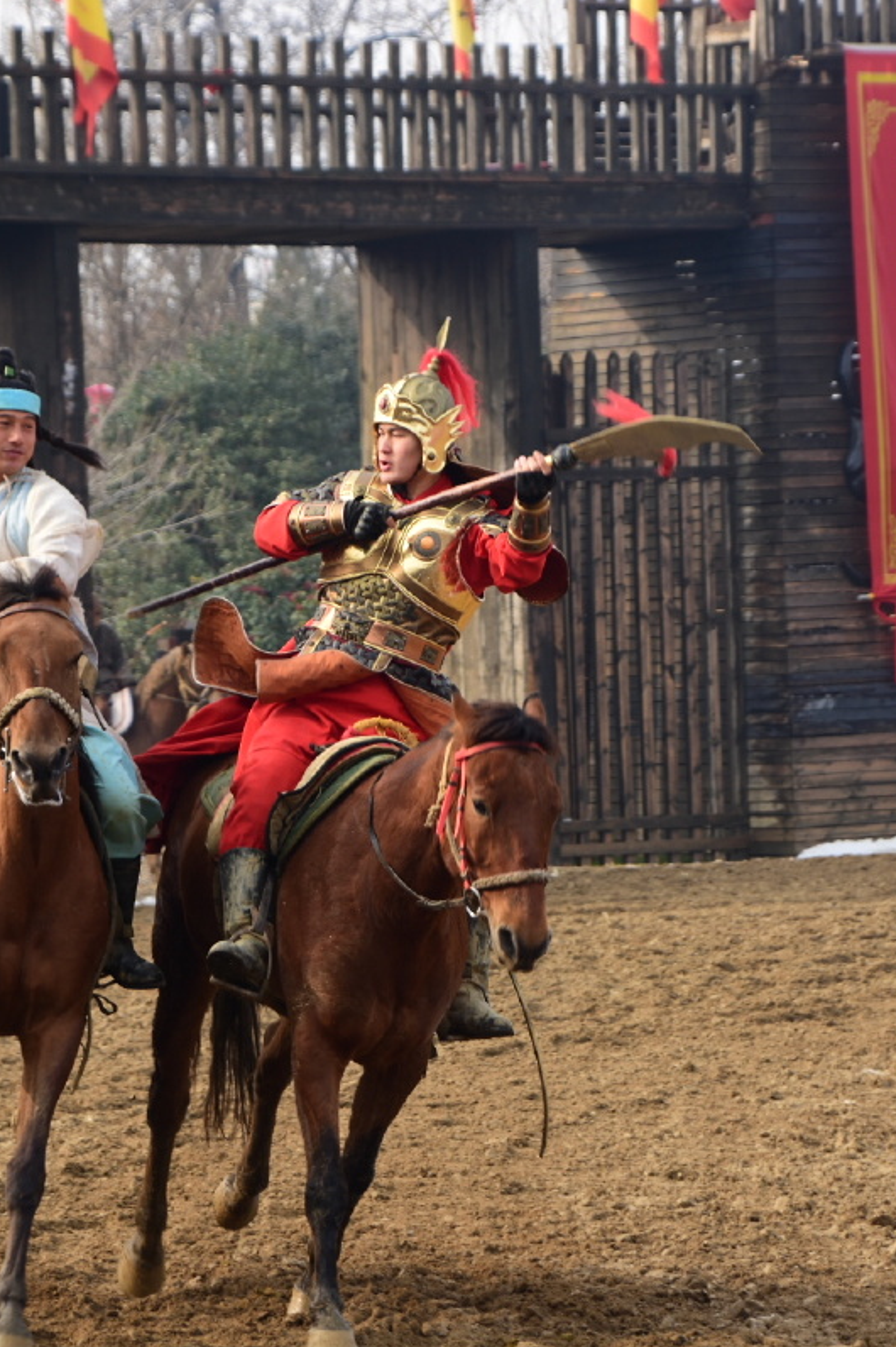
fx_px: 6763
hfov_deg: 7.6
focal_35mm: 181
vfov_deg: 11.4
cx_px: 391
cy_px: 672
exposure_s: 1/250
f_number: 5.3
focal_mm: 80
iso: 100
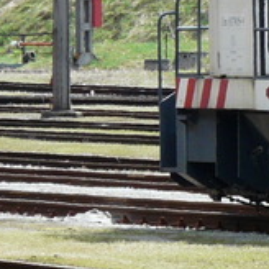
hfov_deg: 1.7
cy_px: -87
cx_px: 771
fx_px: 9029
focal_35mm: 1027
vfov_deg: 1.7
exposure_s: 1/250
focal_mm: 31.3
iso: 100
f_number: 5.6
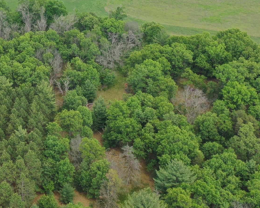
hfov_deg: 25.3
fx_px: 562
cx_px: 29
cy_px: 8
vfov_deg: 20.4
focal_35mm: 73
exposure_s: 1/640
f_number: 2.8
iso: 100
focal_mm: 10.26
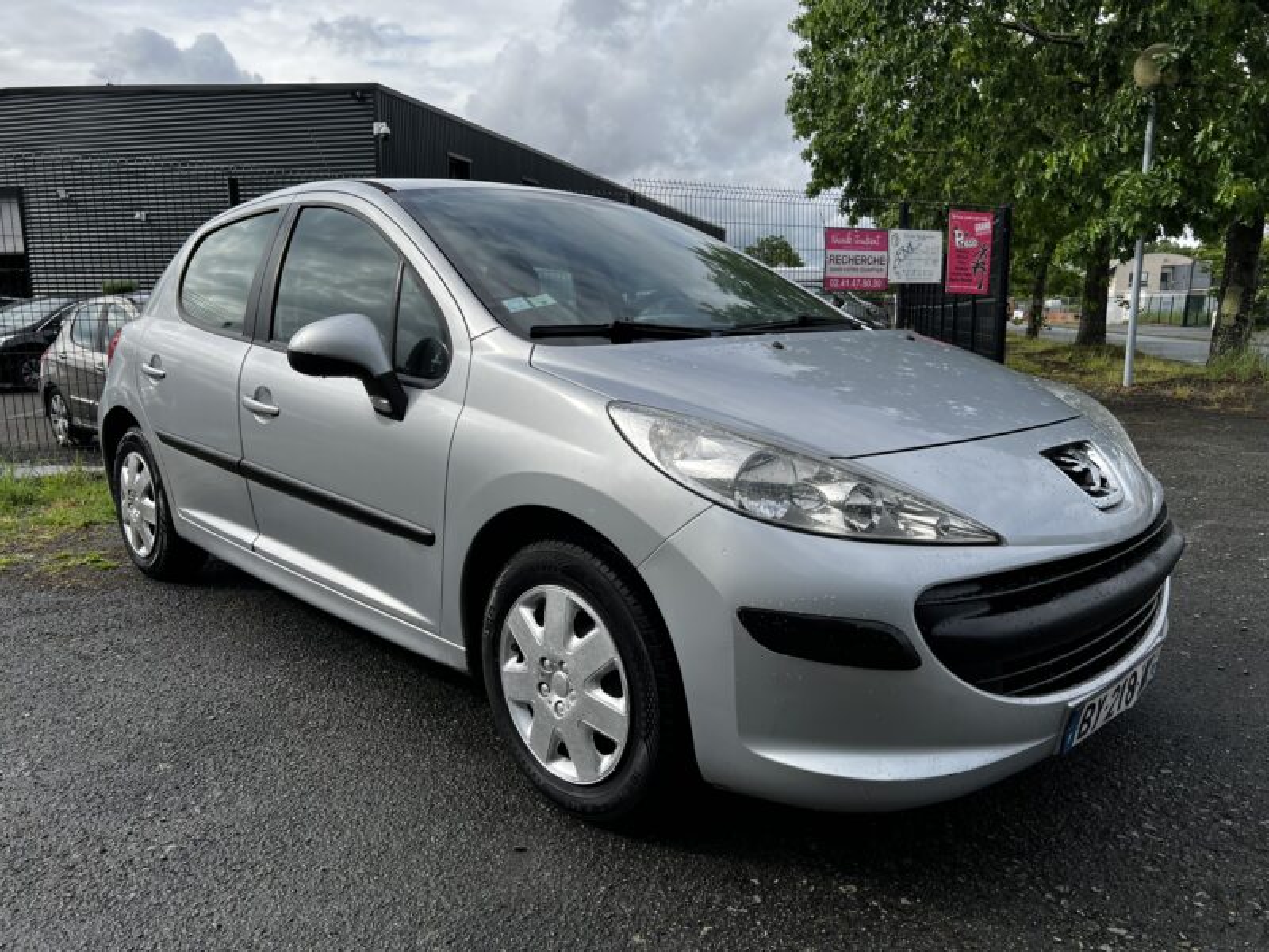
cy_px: 476
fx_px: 953
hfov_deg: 67.3
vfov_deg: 53.1
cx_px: 634
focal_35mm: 26
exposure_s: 1/2915
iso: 50
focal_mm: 5.7
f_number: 1.5
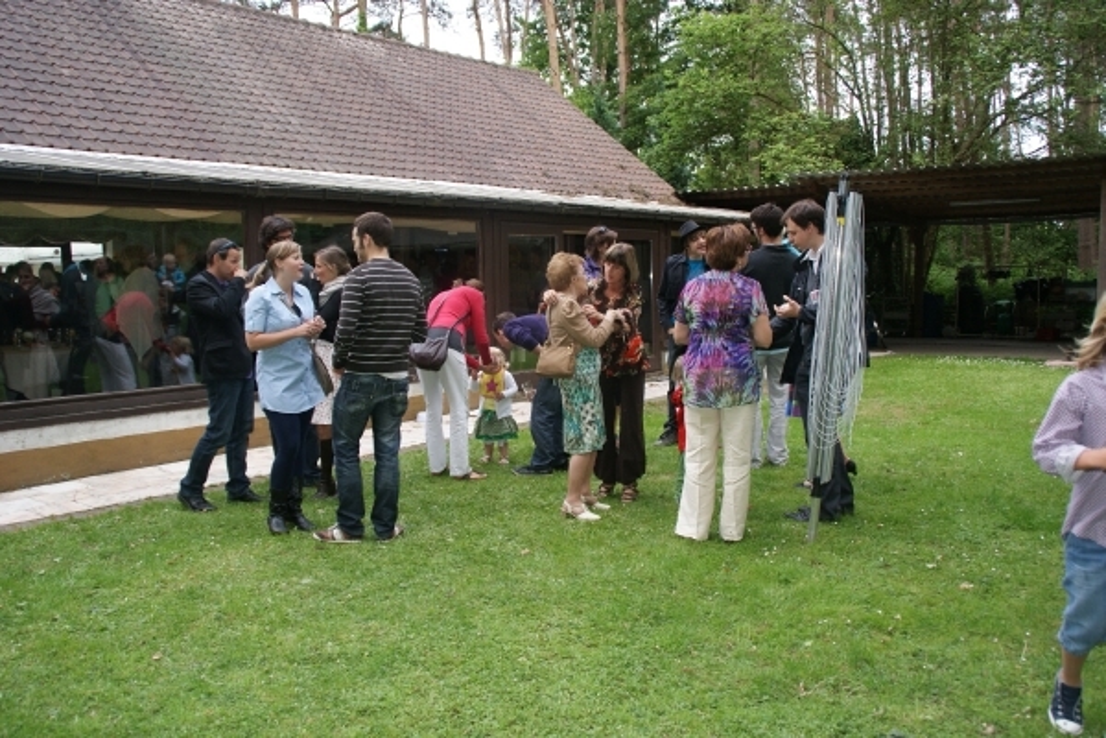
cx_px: 553
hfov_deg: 57.2
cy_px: 369
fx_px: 1014
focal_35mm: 33
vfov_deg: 40.0
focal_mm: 22
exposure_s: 1/160
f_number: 4
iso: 200
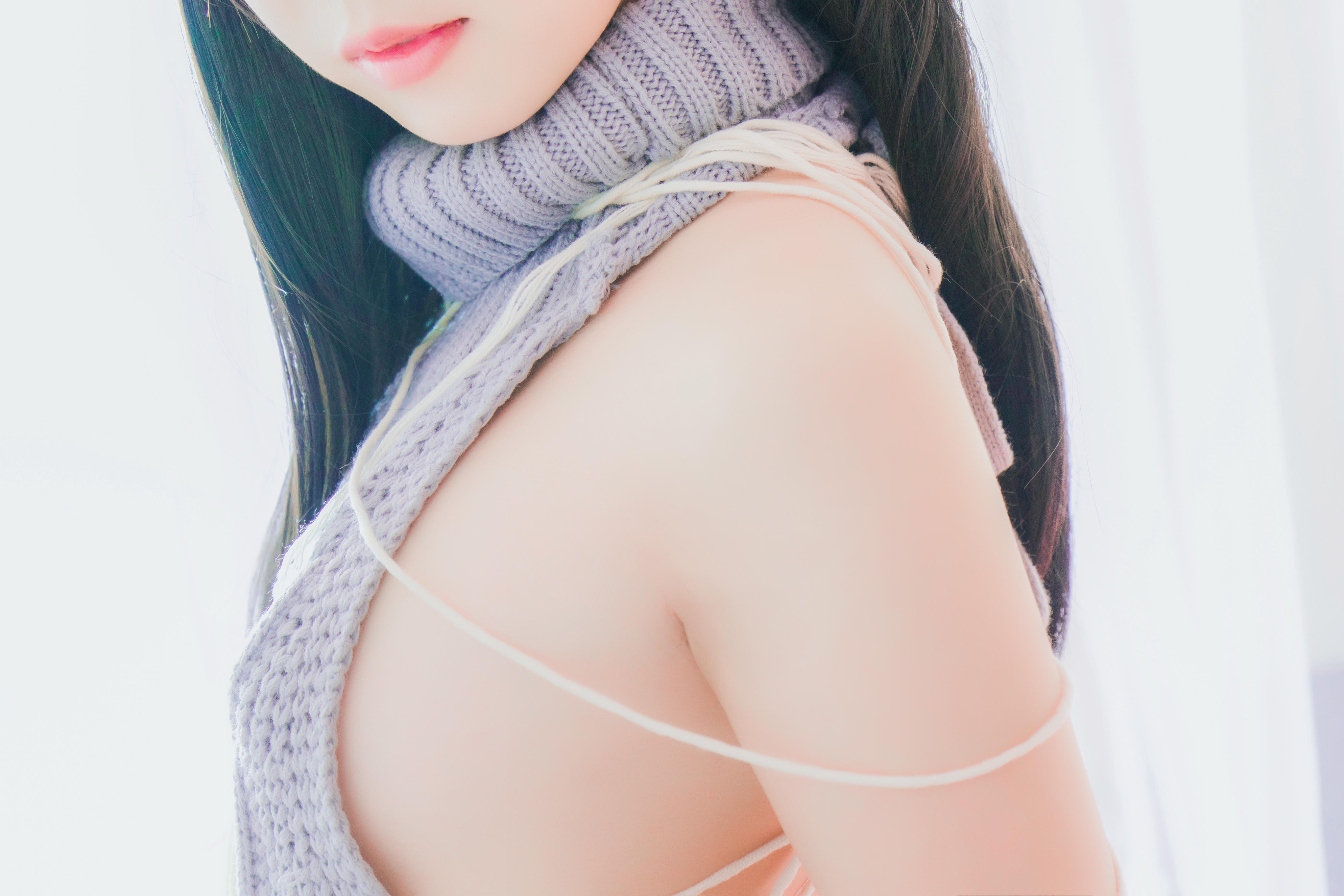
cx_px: 672
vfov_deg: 19.5
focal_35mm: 70
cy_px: 448
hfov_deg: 28.8
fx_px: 2614
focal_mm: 70
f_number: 5.6
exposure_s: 1/125
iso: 1000
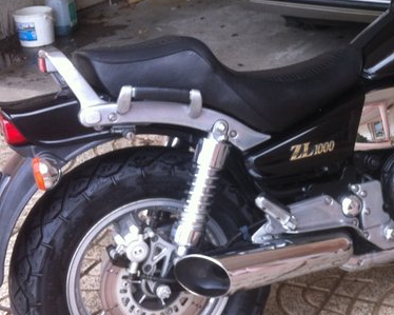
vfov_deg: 20.9
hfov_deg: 25.1
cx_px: 372
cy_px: 119
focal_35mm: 73
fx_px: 851
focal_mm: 3.85
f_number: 2.8
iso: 80
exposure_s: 1/40
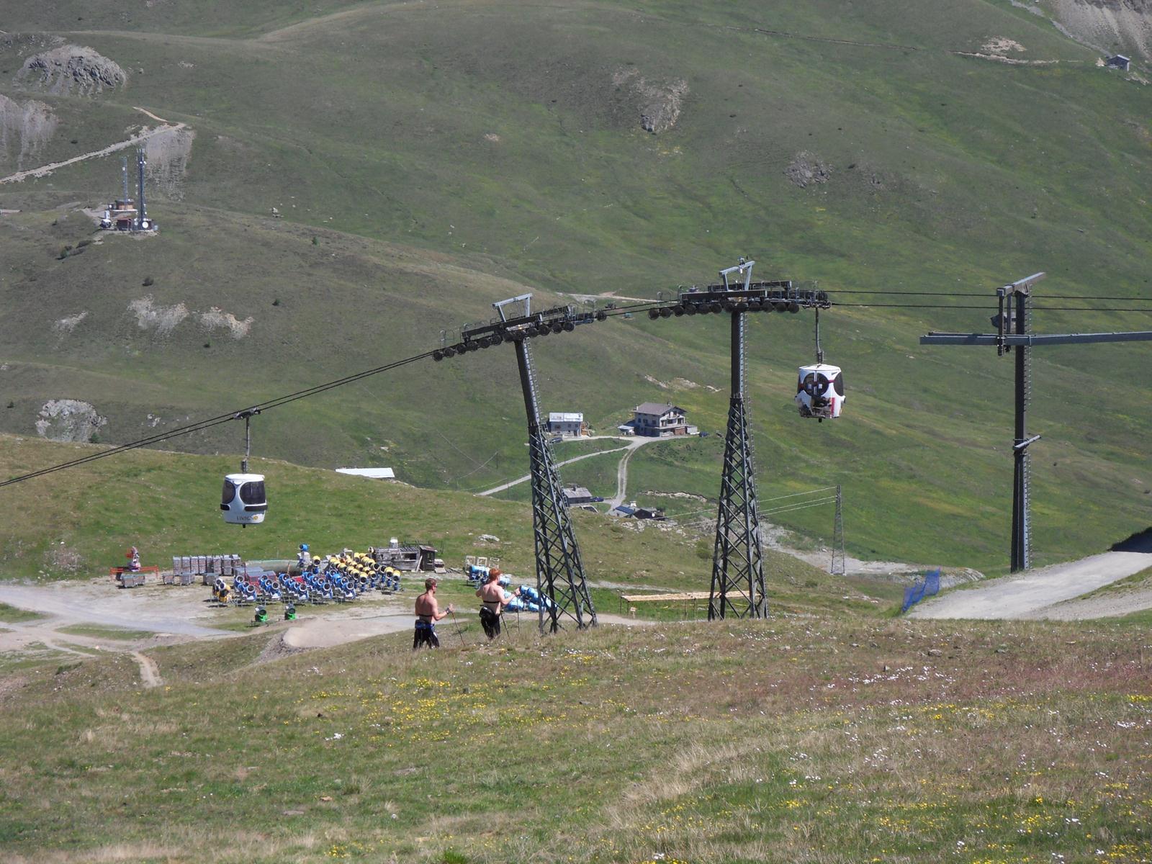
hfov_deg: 13.2
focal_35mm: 150
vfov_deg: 9.9
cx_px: 576
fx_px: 4992
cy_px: 432
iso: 80
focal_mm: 26.3
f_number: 5.8
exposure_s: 1/350
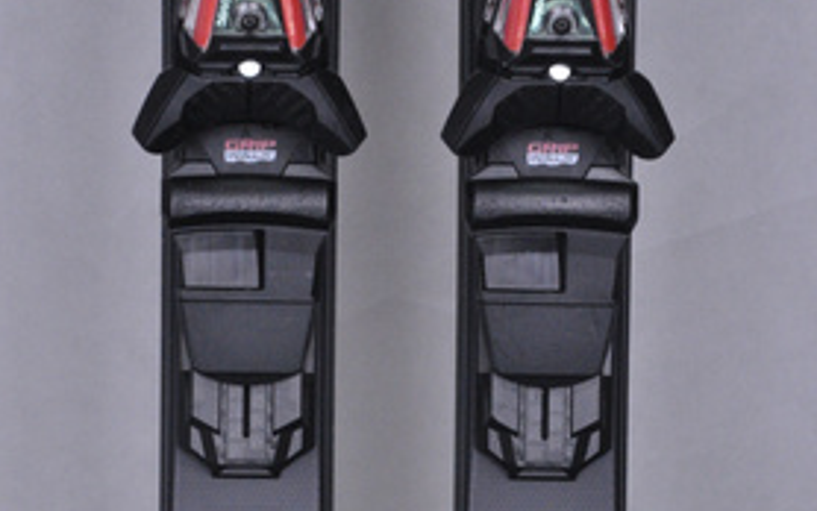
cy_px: 570
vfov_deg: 7.5
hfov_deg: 12.1
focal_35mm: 173
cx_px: 386
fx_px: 3854
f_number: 9.5
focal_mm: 70
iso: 3200
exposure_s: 1/125
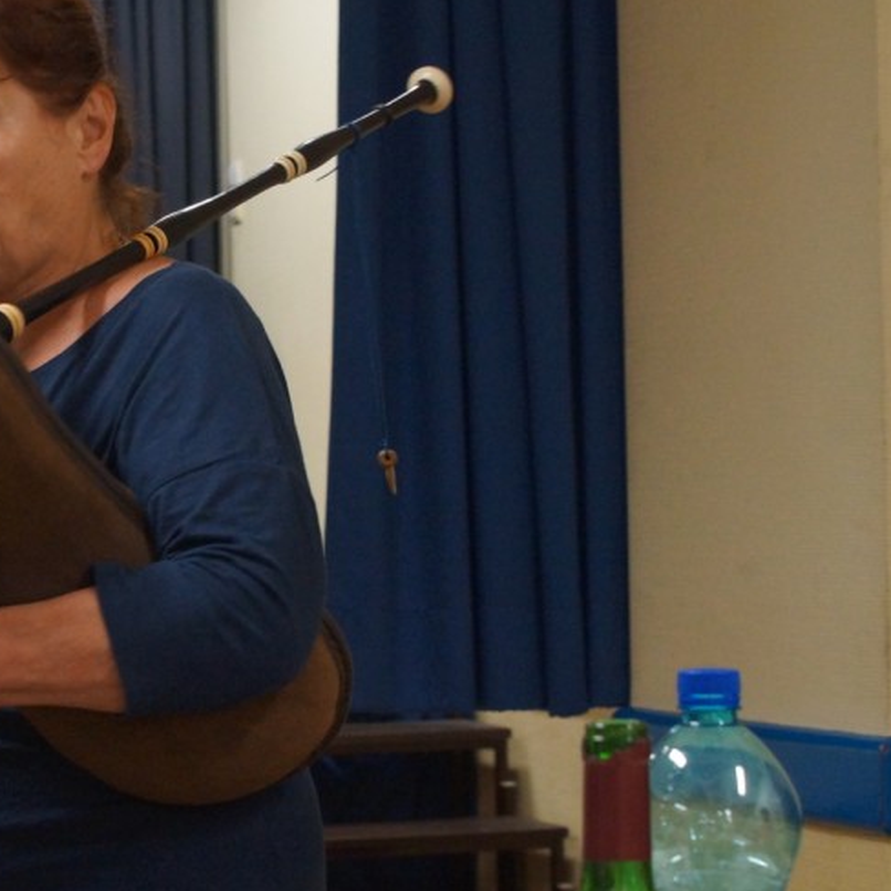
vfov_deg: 16.3
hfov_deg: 16.0
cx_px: 60
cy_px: 440
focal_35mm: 107
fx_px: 3116
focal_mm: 40
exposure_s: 1/30
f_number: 5.6
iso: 1600
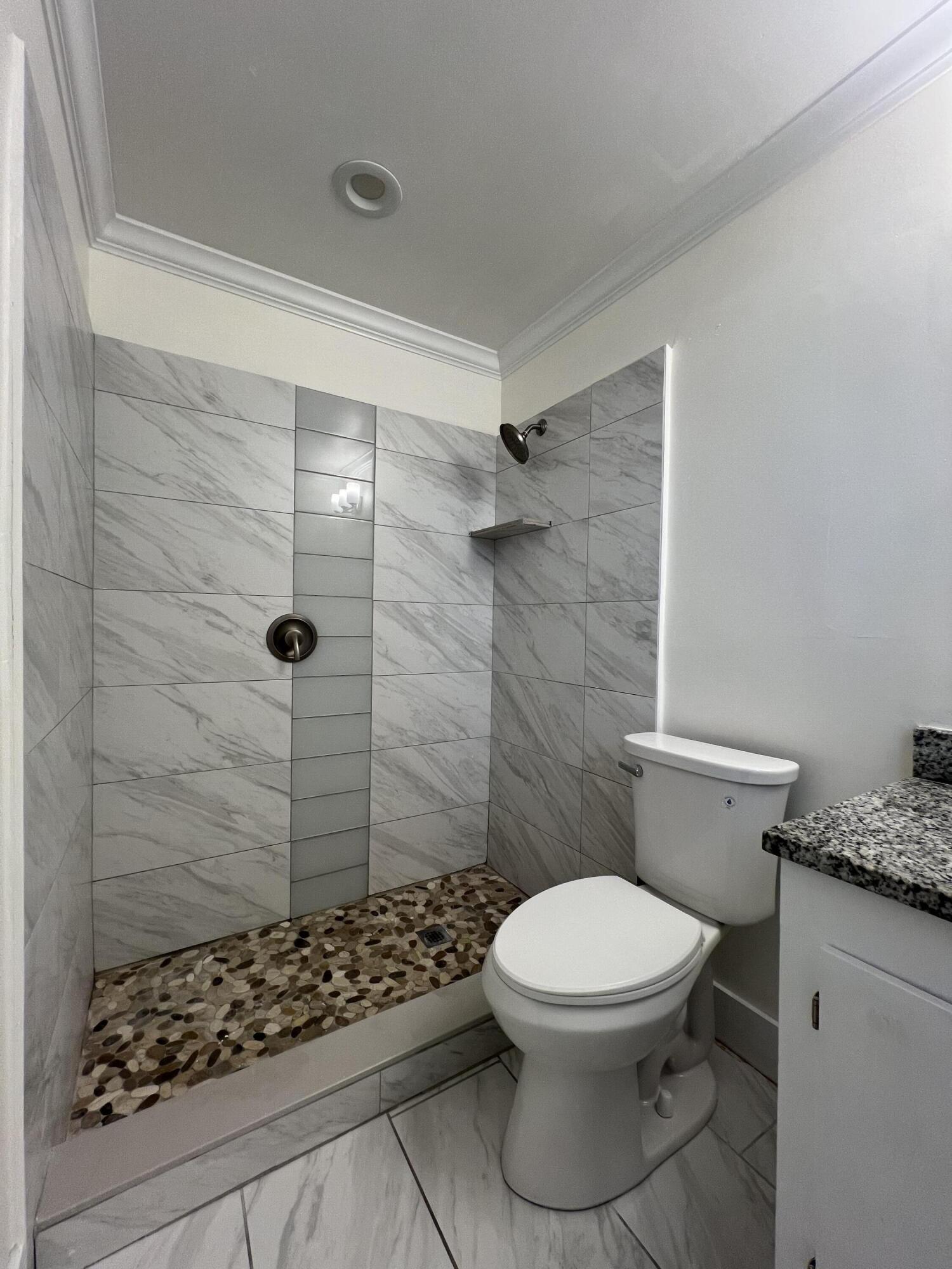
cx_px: 476
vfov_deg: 106.2
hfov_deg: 89.9
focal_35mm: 13
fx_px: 477
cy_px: 634
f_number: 1.8
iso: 80
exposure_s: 1/120
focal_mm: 1.57
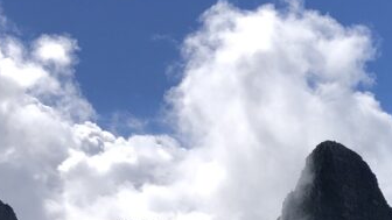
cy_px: 319
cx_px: 434
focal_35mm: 93
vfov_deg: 12.4
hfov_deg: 21.7
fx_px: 967
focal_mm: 3.99
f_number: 1.8
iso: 25
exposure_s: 1/4000
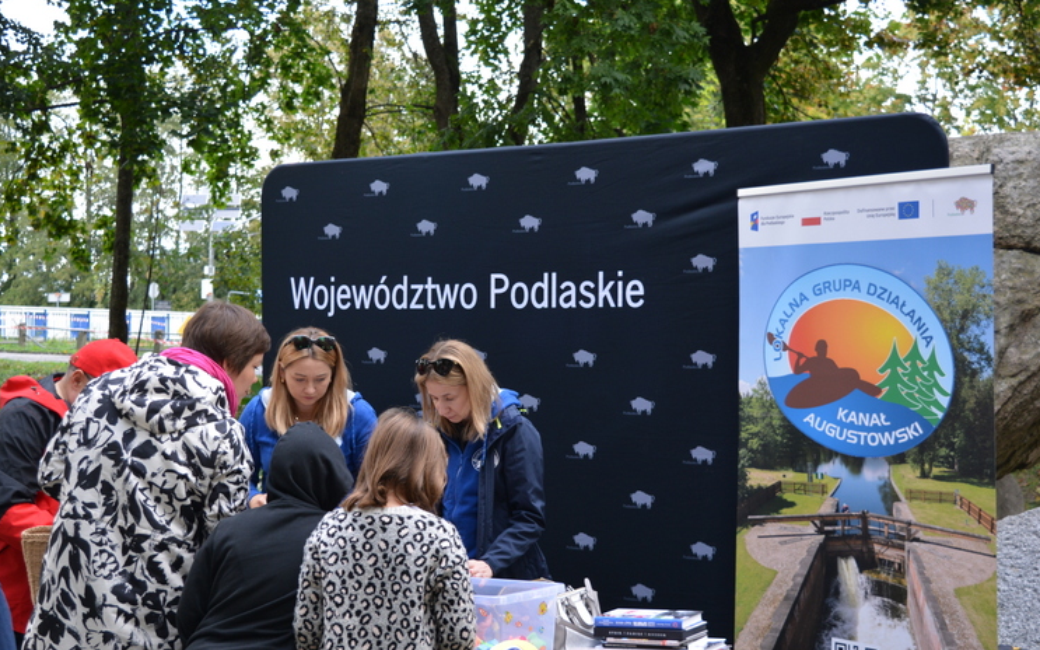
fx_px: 1587
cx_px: 501
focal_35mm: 56
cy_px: 367
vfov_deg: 23.1
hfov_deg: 36.3
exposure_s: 1/125
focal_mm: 34
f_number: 5.6
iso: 400
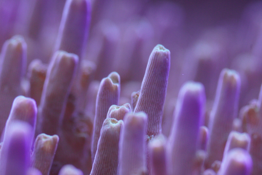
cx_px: 131
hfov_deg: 15.2
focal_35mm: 135
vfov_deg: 10.2
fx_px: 983
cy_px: 88
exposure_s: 1/80
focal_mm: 90
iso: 2500
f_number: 7.1
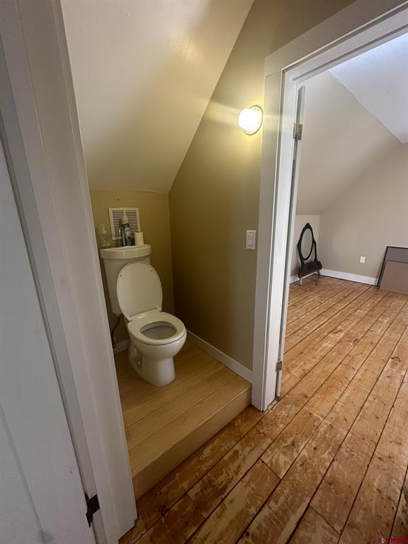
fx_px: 220
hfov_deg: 85.7
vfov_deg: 102.1
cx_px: 204
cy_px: 272
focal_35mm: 14
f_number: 2.2
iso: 160
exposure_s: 1/60
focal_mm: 2.22
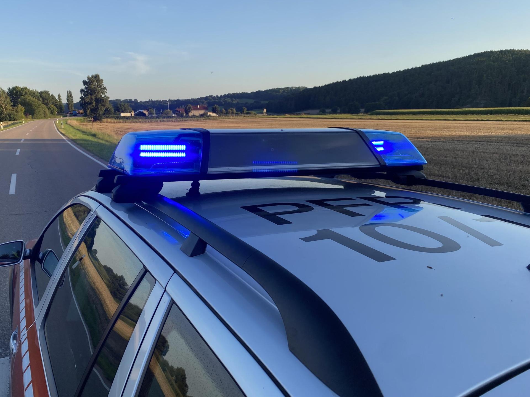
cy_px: 198
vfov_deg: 53.1
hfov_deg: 67.3
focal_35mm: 26
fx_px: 398
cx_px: 265
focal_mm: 4.25
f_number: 1.8
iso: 32
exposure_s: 1/852
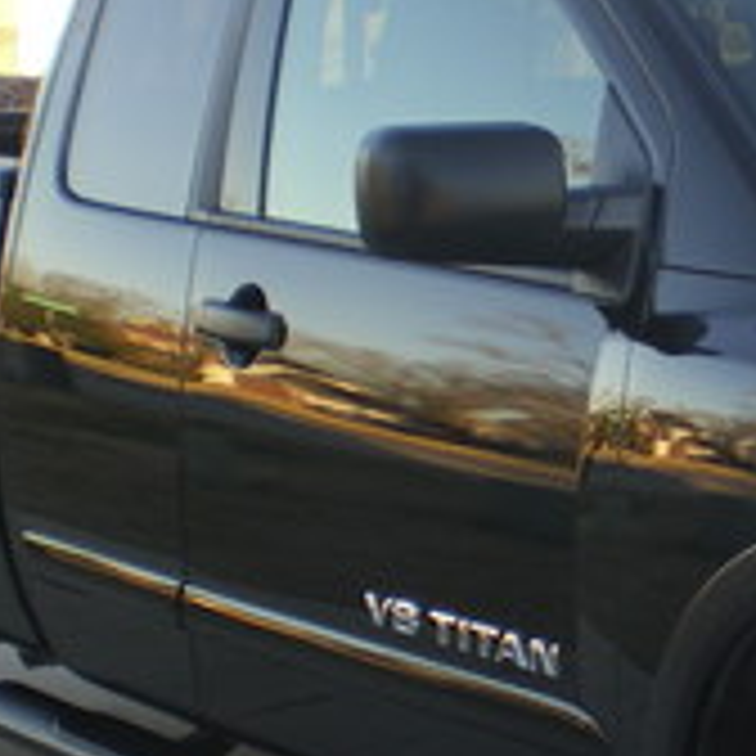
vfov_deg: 13.6
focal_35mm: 128
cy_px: 418
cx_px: 981
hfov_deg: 13.2
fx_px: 3163
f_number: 3.1
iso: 64
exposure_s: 1/80
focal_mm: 6.3
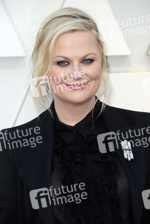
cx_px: 75
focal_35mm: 300
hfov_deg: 4.6
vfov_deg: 6.9
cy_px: 112
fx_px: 1873
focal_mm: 300
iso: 800
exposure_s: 1/250
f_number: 8
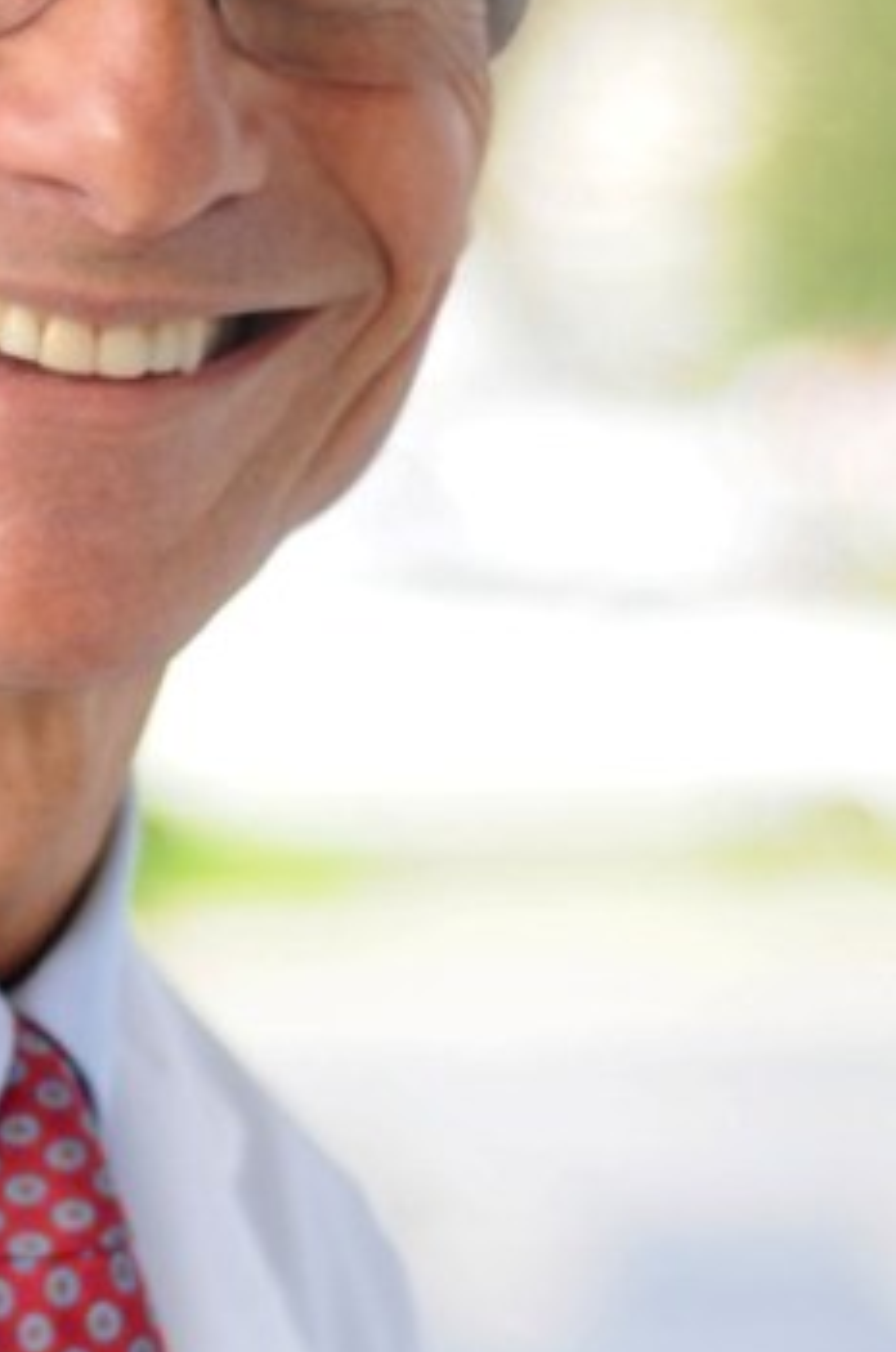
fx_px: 6896
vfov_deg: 11.2
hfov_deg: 7.4
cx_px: -62
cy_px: 622
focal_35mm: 184
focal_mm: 50
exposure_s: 1/400
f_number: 1.8
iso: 200
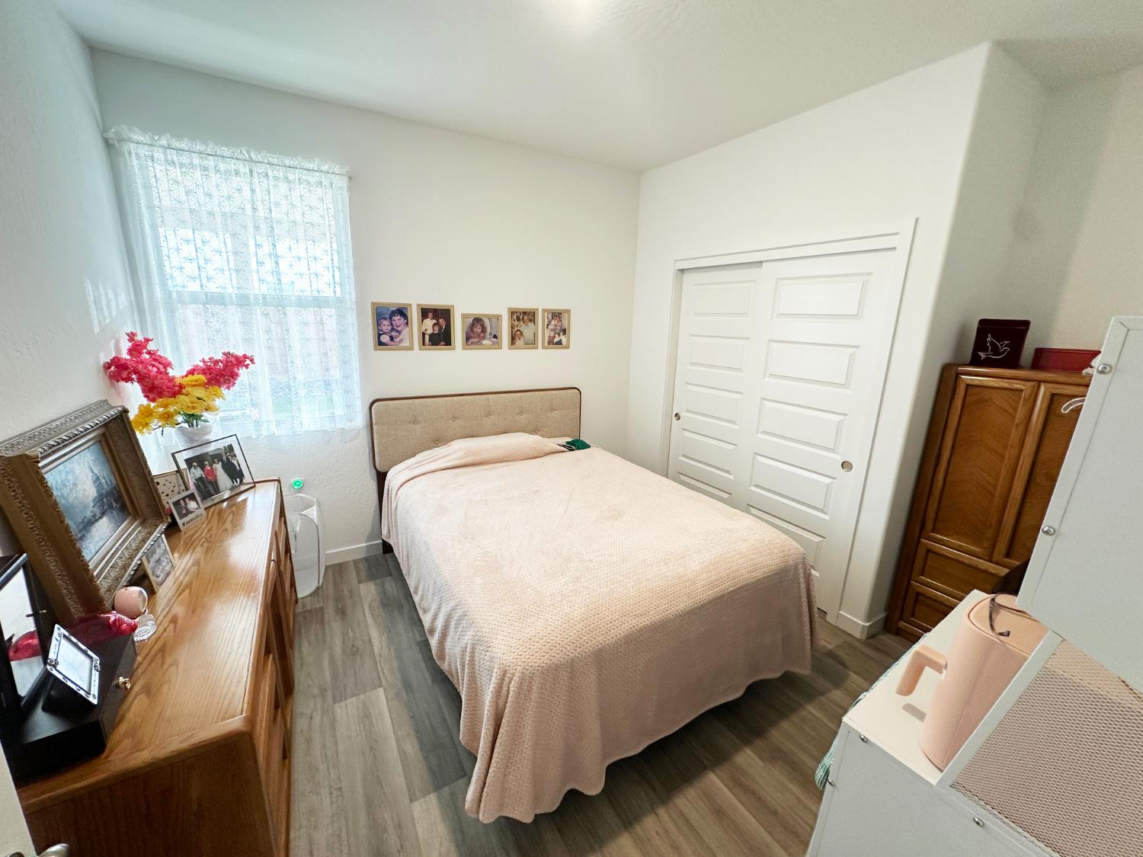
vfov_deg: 85.7
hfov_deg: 102.1
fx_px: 462
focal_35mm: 14
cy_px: 428
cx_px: 572
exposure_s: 1/60
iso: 160
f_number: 2.2
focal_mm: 2.22
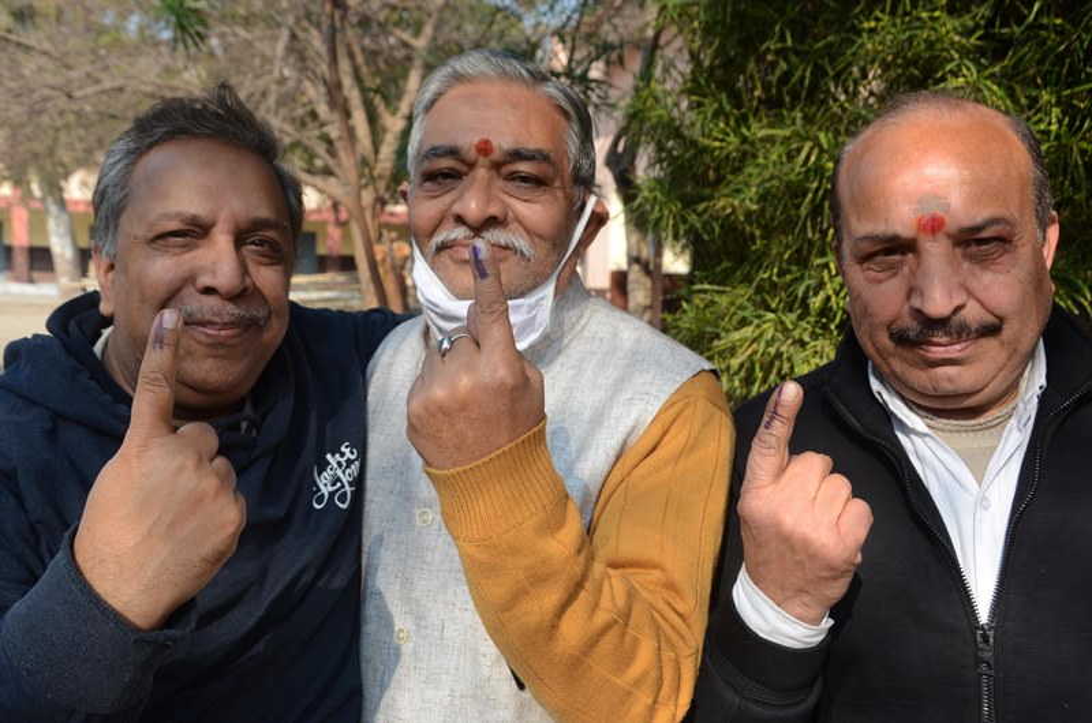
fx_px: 1135
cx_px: 546
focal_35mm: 38
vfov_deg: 35.3
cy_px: 362
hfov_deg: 51.4
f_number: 9
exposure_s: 1/320
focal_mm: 25
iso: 320
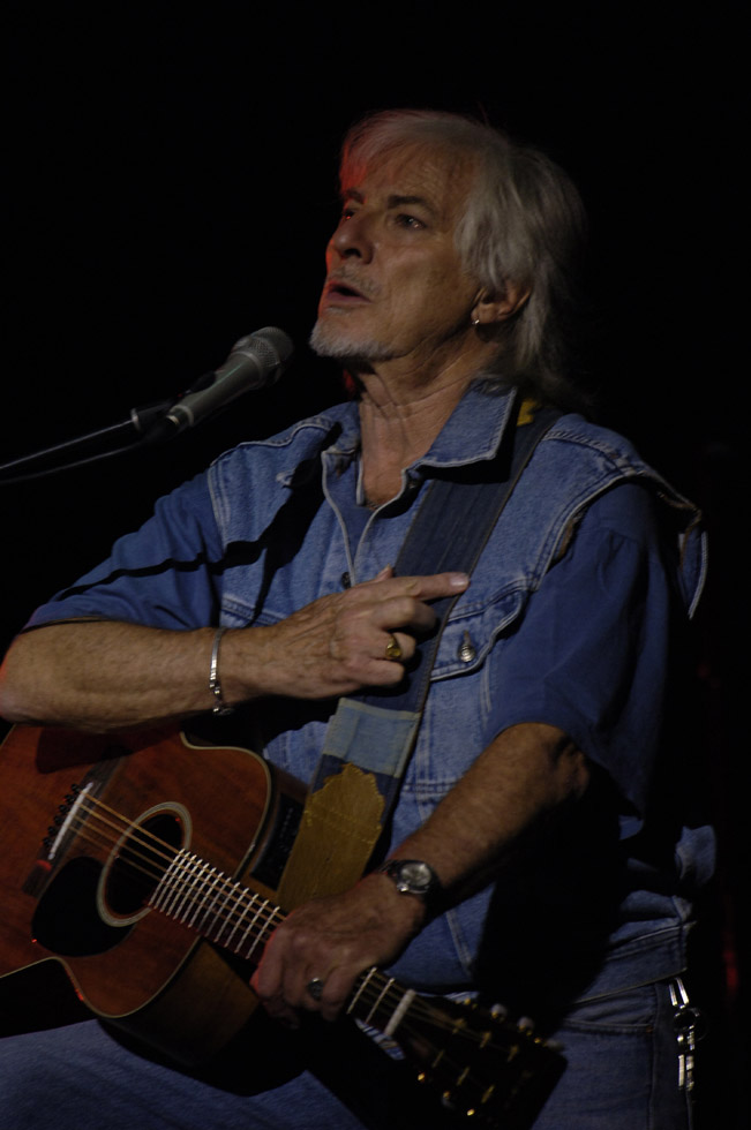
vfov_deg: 5.7
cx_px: 376
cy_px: 565
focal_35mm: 360
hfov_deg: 3.8
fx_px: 11292
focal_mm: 240
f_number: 5.6
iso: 640
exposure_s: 1/80
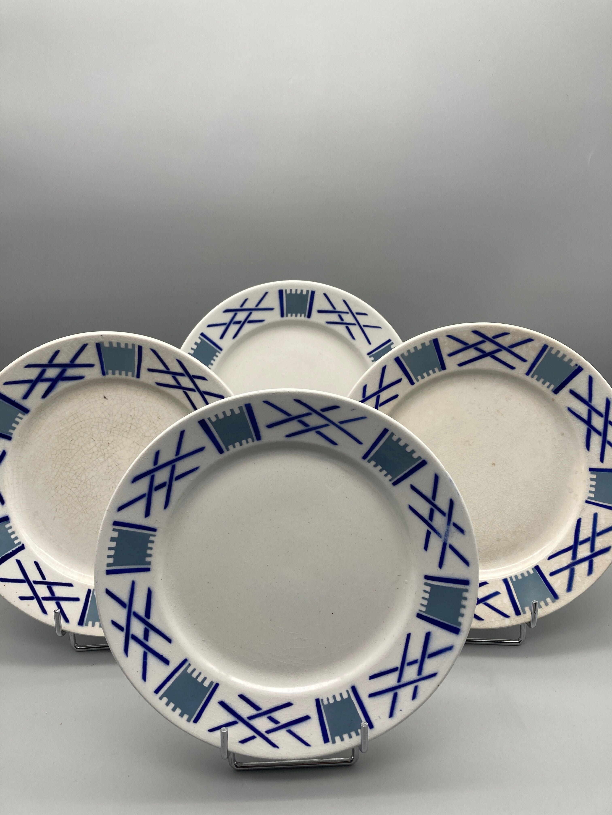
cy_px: 408
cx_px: 306
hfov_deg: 49.7
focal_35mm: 28
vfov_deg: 63.4
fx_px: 660
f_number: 1.8
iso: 20
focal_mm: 3.99
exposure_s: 1/124
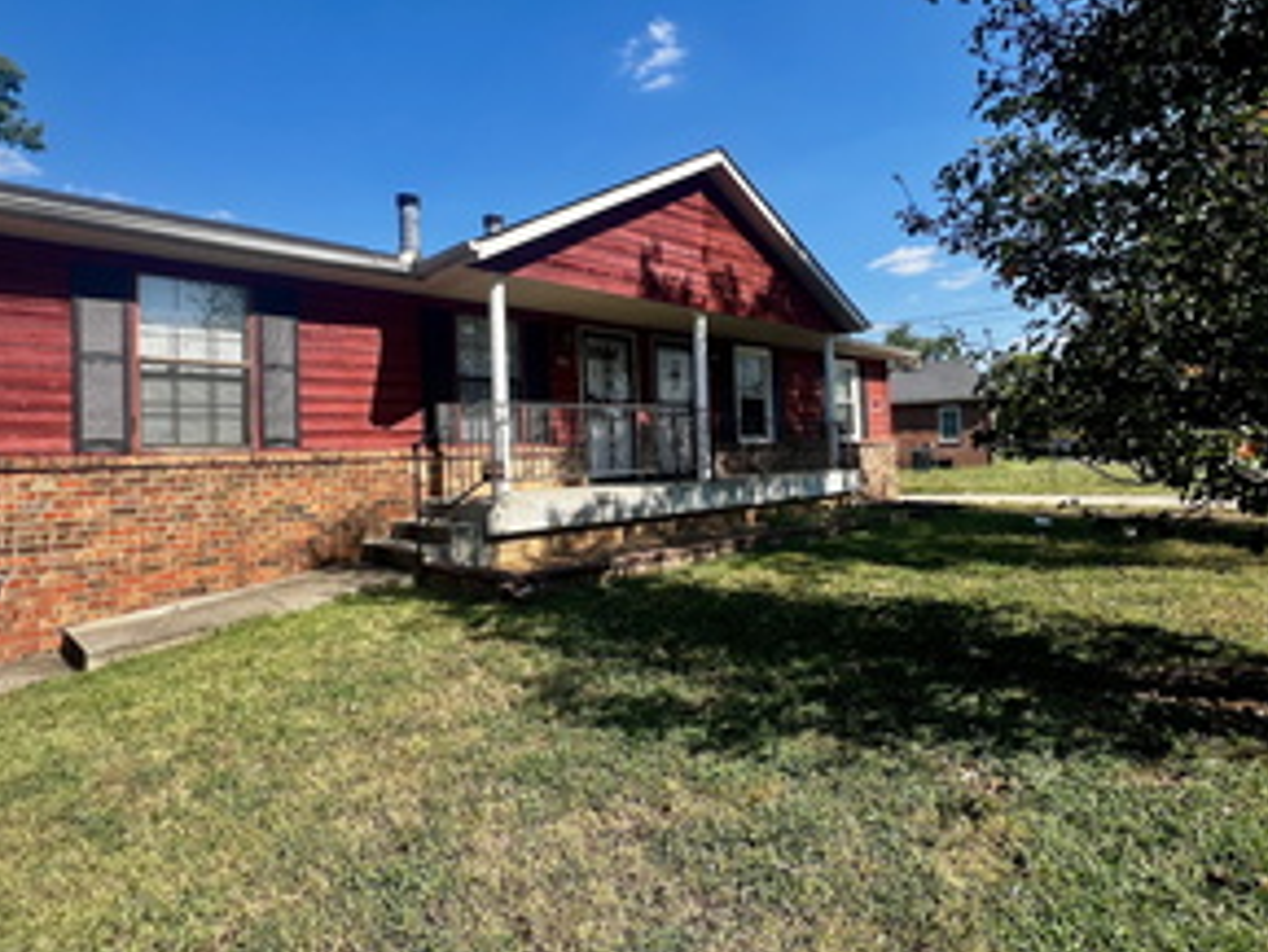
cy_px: 434
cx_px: 632
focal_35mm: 18
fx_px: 660
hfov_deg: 87.7
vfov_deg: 71.5
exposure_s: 1/960
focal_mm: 1.57
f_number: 1.8
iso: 32
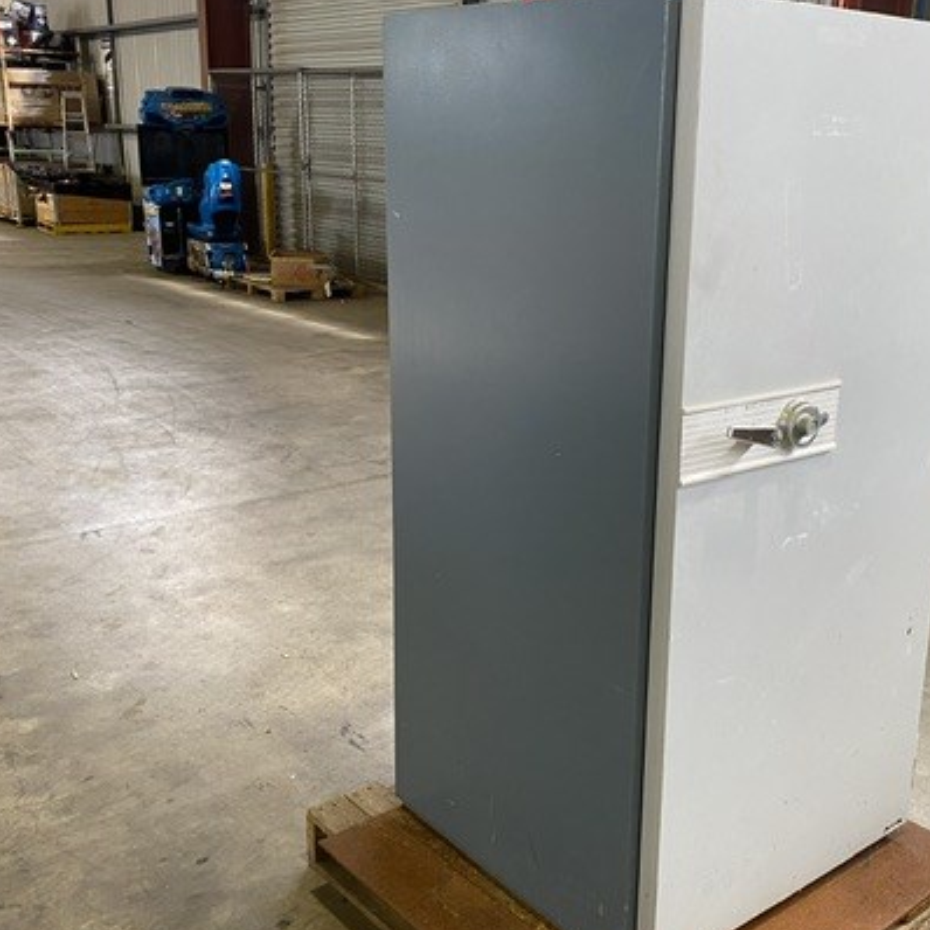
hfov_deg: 44.6
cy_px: 477
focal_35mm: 37
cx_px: 582
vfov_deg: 44.9
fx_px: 1125
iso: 160
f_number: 1.8
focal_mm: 4.25
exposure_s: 1/60
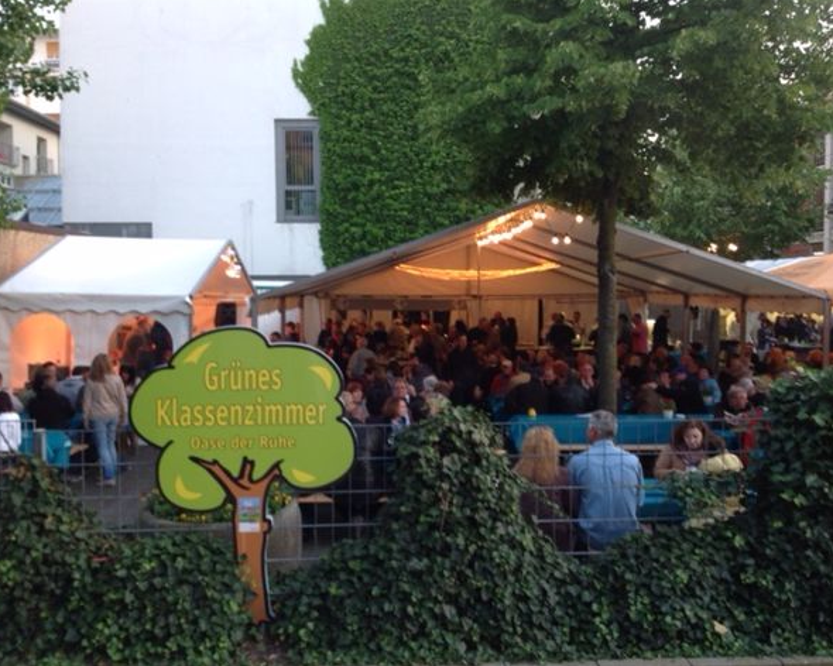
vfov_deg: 40.1
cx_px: 409
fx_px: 912
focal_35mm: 37
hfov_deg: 49.1
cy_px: 333
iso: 64
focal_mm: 4.28
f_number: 2.4
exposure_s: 1/17
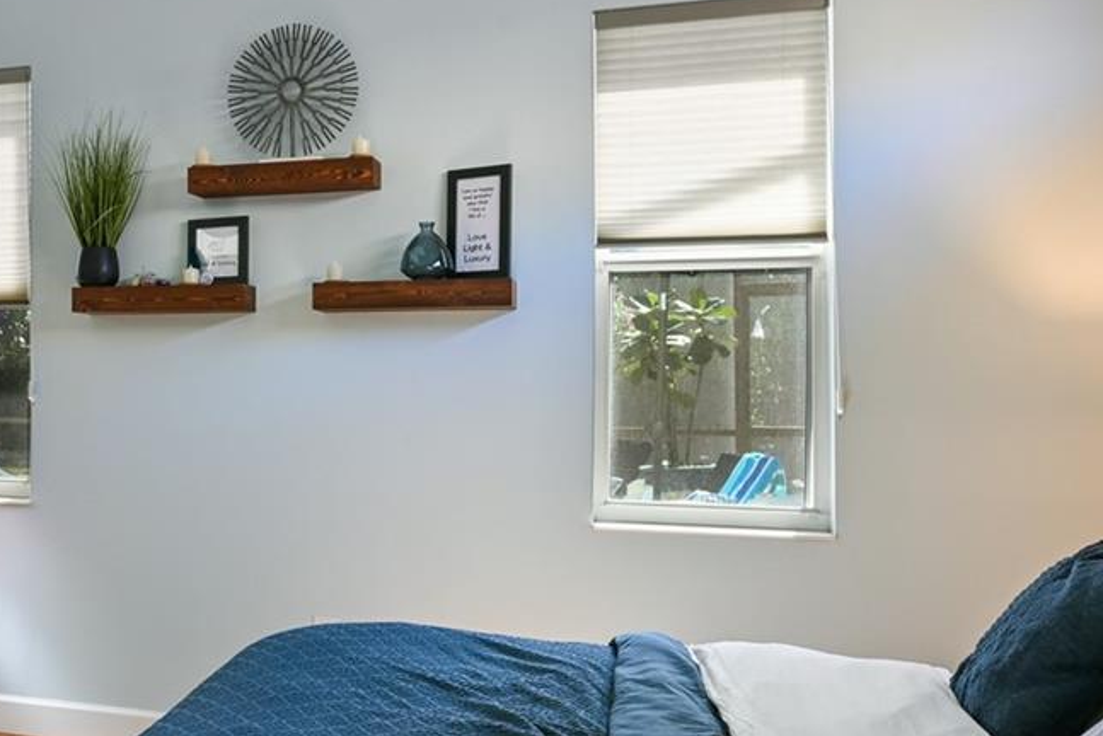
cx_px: 97
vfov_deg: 31.9
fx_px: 1287
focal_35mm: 42
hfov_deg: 42.3
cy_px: 337
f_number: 11
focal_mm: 17
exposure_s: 1/1.25
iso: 160
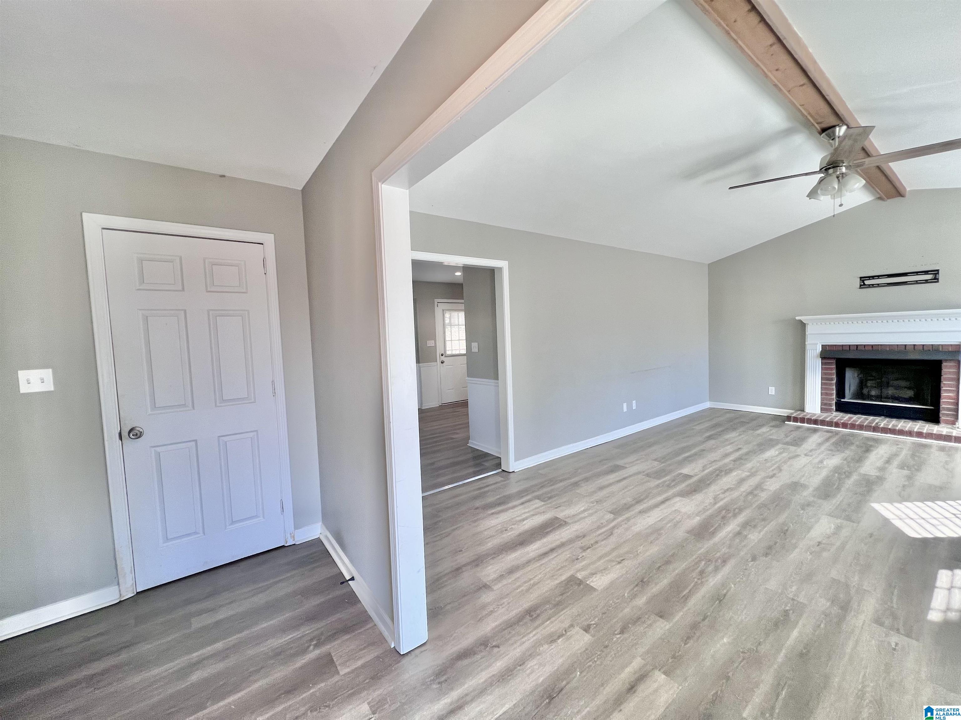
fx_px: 361
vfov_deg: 89.9
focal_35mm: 13
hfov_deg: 106.2
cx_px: 480
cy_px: 360
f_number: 1.8
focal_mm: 1.57
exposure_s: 1/120
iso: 100
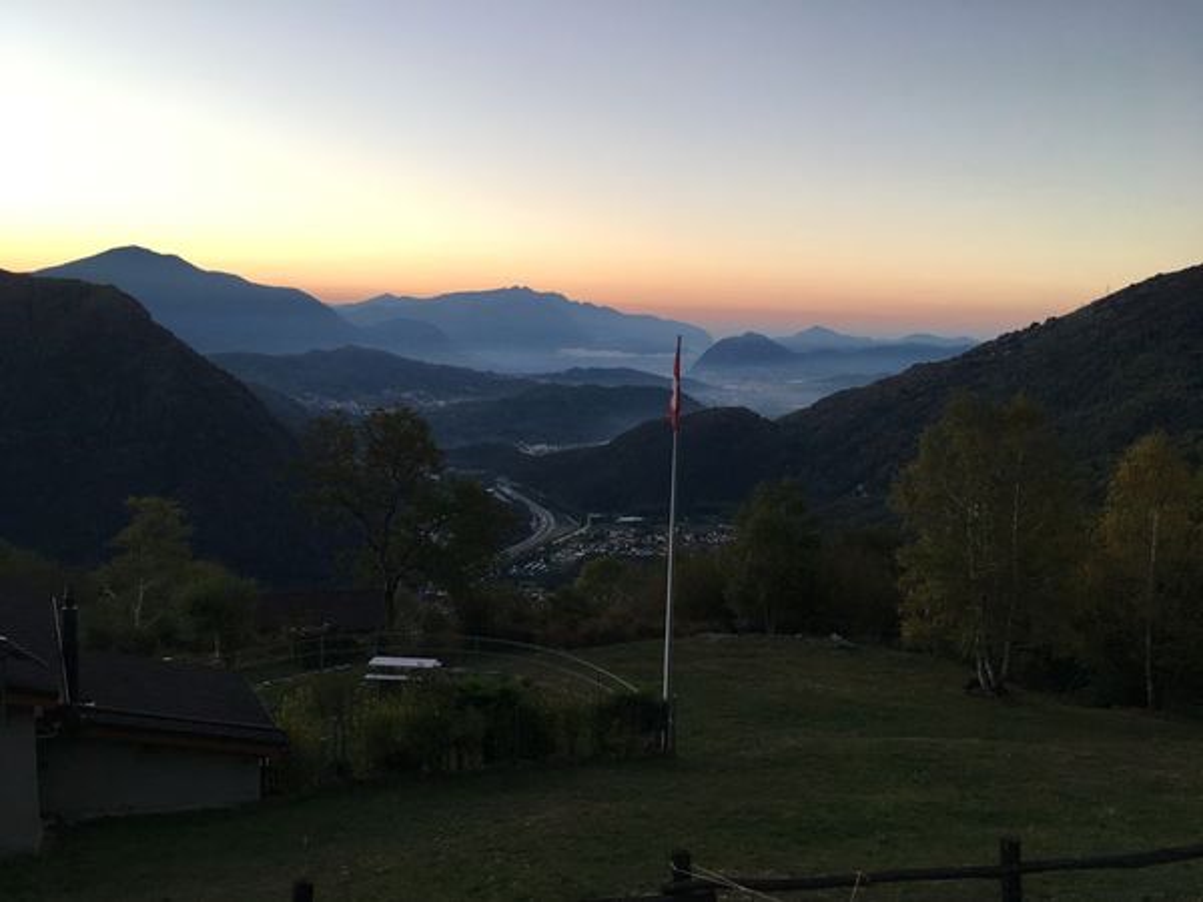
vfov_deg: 48.2
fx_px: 1008
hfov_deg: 61.7
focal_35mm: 29
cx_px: 602
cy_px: 451
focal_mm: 4.15
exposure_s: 1/100
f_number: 2.2
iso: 40
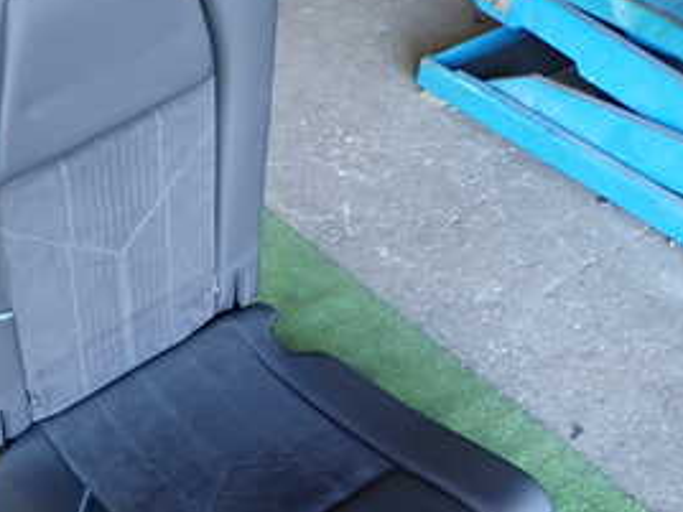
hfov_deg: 33.2
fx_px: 1105
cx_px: 125
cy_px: 352
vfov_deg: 25.9
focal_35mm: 56
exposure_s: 1/30
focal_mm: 4.5
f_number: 2
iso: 250
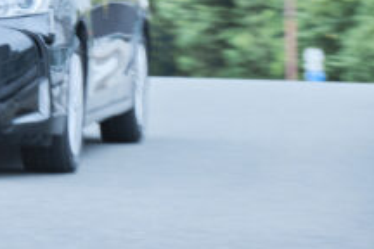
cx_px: -145
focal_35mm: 281
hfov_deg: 7.2
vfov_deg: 4.9
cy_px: -94
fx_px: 2919
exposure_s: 1/30
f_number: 5
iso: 50
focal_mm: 95
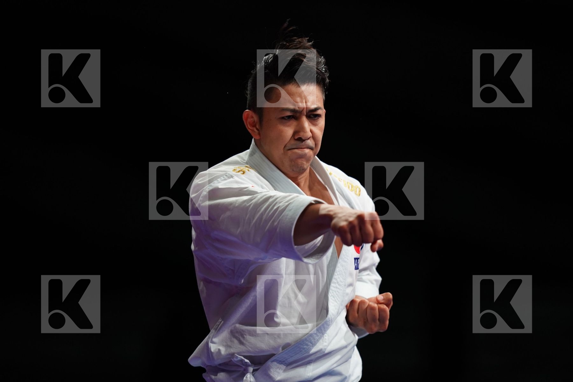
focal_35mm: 400
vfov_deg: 3.4
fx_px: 6366
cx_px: 286
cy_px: 191
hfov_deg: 5.2
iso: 1600
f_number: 2.8
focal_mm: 400
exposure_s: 1/500
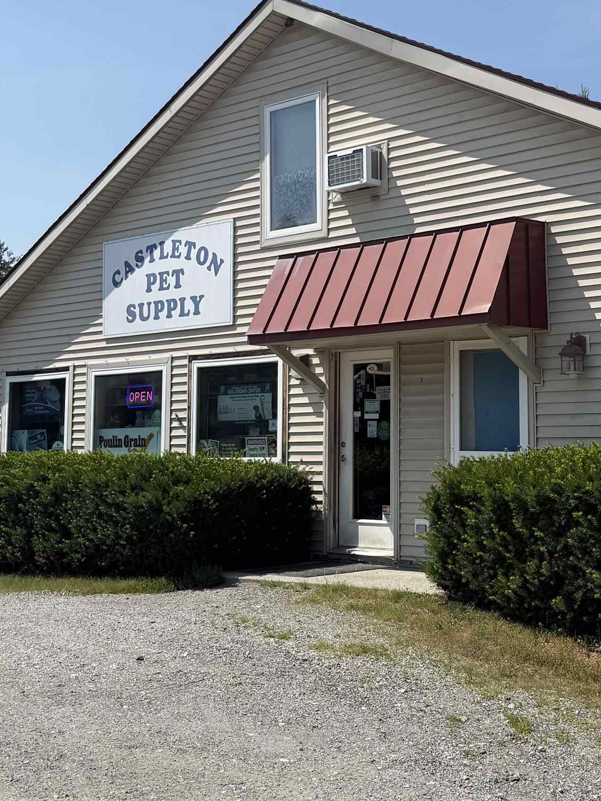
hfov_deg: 29.6
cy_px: 324
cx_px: 482
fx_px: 1111
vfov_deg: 39.5
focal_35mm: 48
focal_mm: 6.76
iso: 80
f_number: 1.78
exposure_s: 1/5714
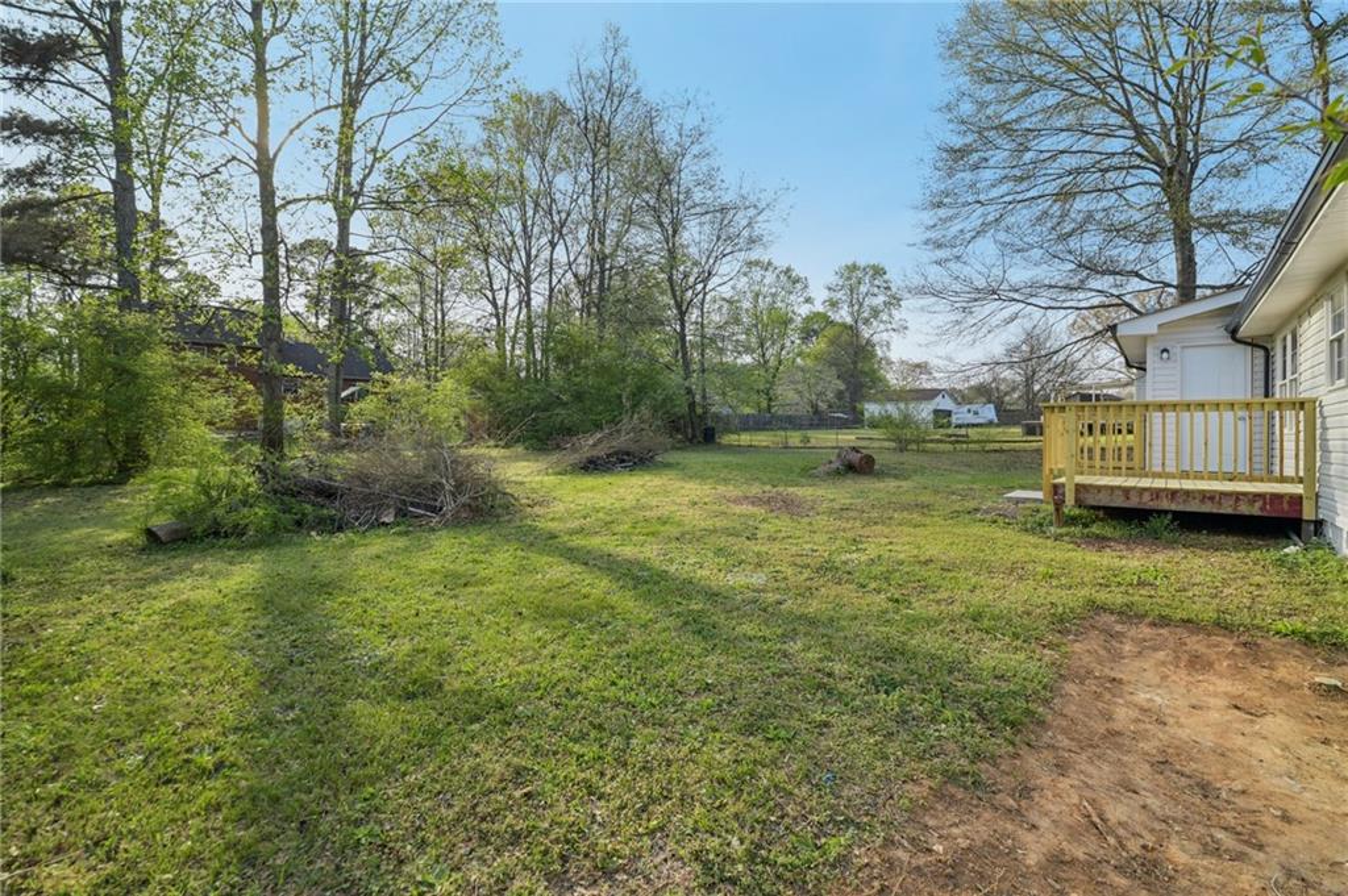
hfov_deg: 93.3
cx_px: 674
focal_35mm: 17
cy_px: 448
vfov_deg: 70.3
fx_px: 636
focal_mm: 17
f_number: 8
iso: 200
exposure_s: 1/200
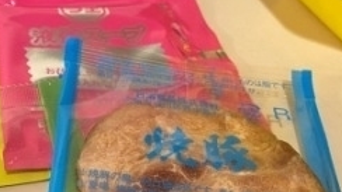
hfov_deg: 37.4
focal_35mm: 52
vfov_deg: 22.3
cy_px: 186
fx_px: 471
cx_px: 38
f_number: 1.8
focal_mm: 4.25
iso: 500
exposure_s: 1/33
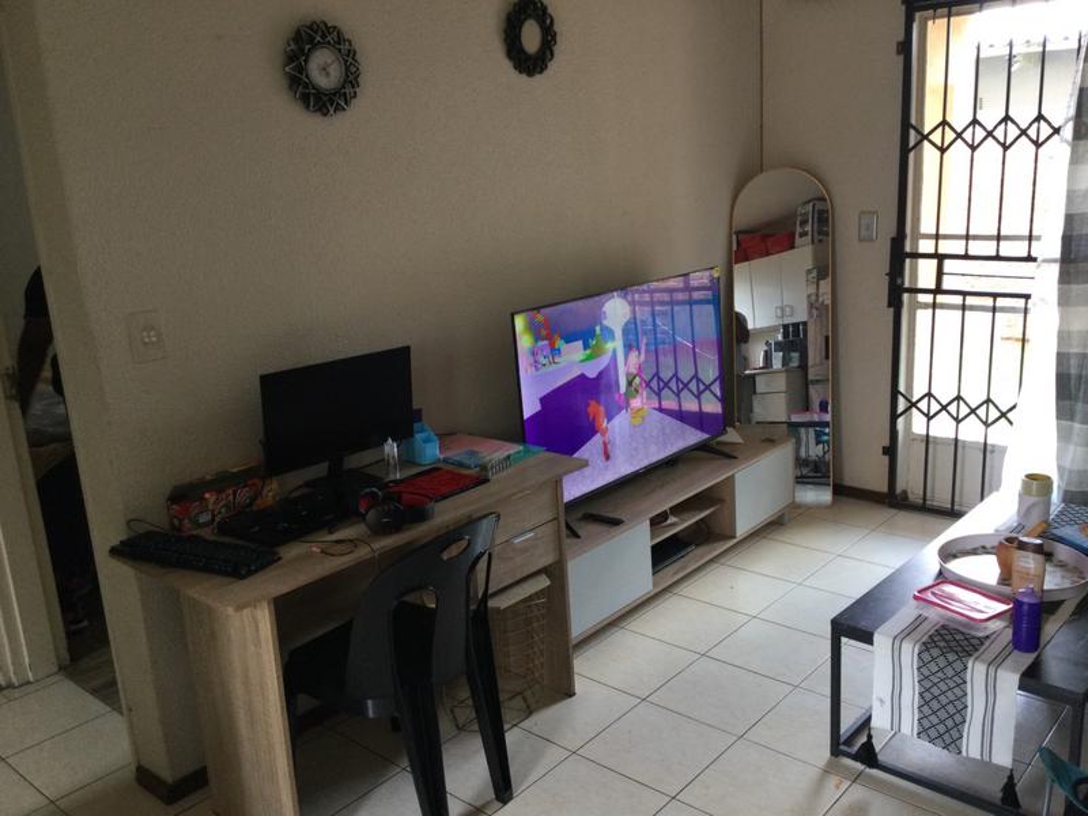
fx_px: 974
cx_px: 544
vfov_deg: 45.4
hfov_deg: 58.4
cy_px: 408
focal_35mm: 31
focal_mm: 3.3
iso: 64
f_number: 2.4
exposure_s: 1/33
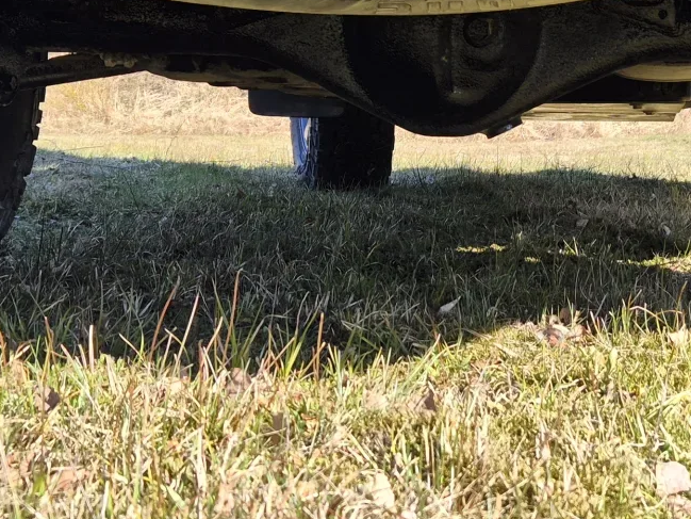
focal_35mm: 68
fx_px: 1358
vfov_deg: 21.5
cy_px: 163
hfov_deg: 28.4
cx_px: 447
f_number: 1.8
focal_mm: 5.4
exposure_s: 1/382
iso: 25
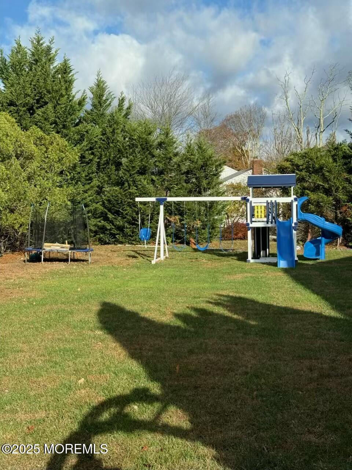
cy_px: 235
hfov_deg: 30.3
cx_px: 176
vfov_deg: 39.7
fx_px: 651
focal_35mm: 48
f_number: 1.78
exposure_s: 1/3891
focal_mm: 6.76
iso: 64
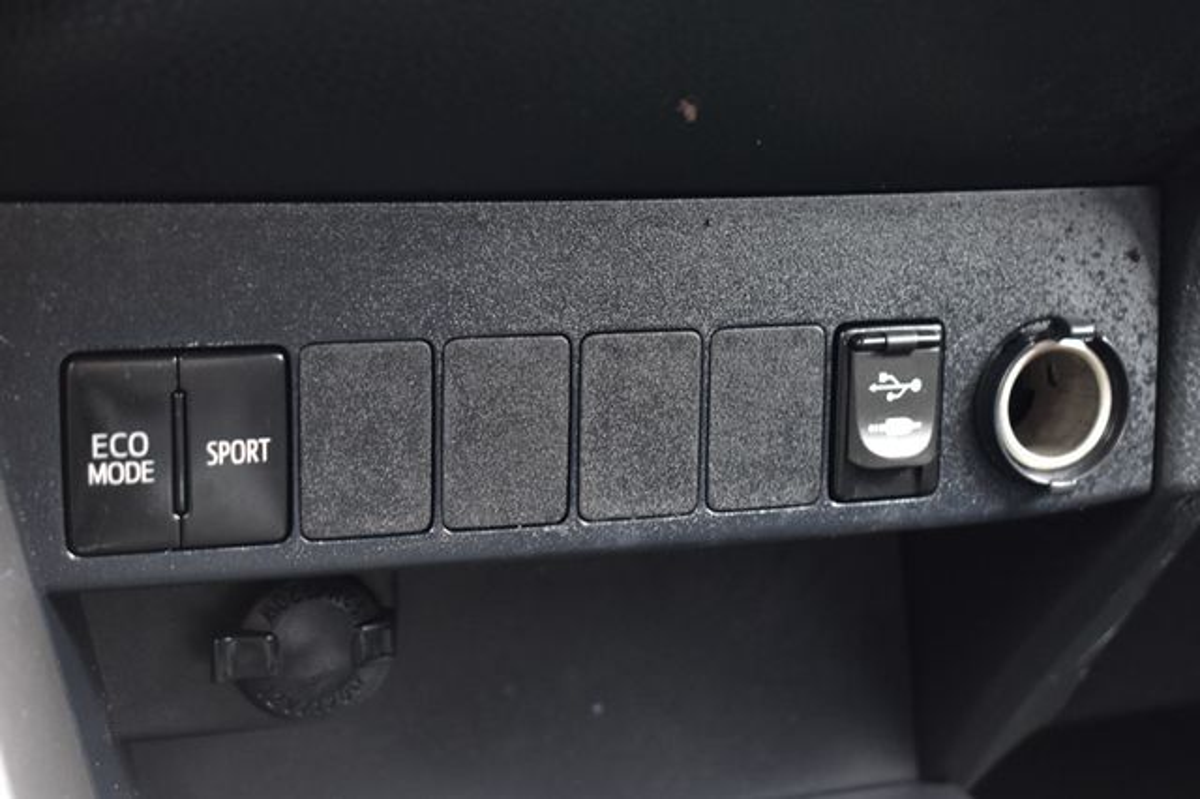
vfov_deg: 22.6
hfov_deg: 33.4
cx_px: 600
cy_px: 400
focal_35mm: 60
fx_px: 1999
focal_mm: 40
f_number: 5
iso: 1600
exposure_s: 1/5
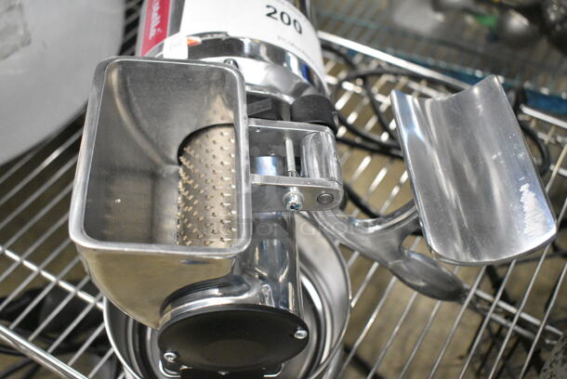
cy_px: 190
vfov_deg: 33.1
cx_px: 284
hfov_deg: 47.9
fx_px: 638
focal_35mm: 40
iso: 6400
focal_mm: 27
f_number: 4
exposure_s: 1/40
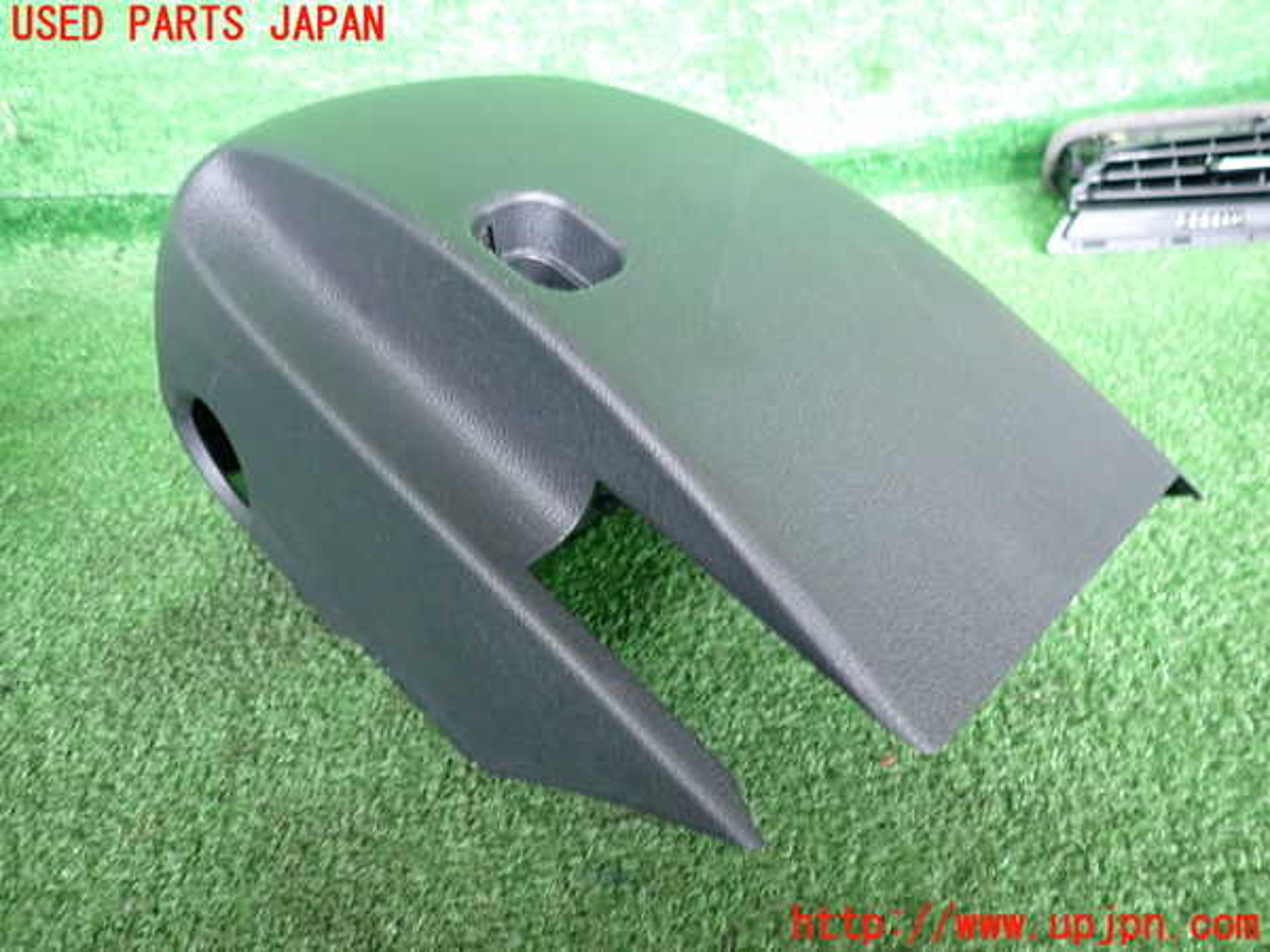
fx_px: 917
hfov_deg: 69.4
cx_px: 635
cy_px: 476
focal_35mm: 25
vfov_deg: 54.9
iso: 640
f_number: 2
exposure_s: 1/30
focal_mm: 4.5
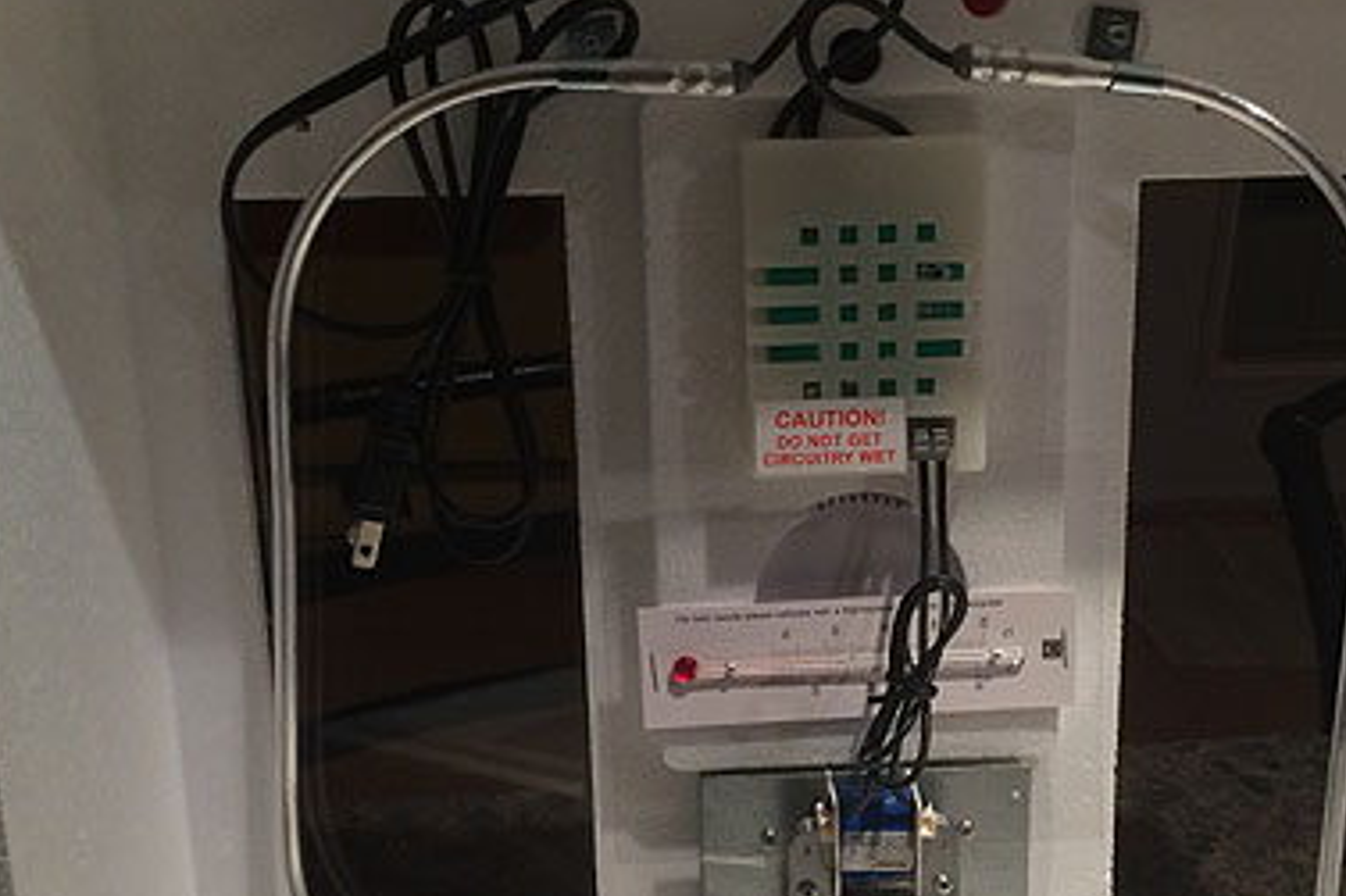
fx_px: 1981
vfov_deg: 25.4
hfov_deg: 37.4
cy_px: 578
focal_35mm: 53
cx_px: 810
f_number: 2.2
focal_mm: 4.12
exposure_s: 1/30
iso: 50
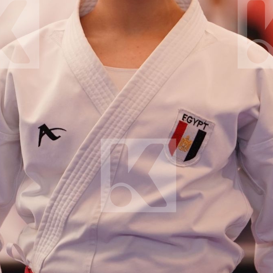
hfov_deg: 2.6
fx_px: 5996
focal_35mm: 672
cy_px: 32
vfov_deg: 2.6
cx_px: 139
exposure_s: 1/500
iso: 640
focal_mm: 198
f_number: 2.8
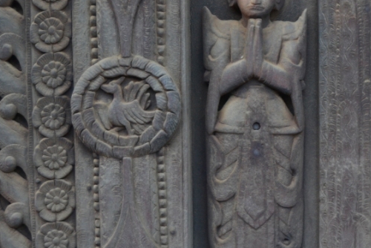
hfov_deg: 22.9
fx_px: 887
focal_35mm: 86
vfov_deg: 15.9
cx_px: 345
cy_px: 110
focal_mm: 28
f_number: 4
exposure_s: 1/125
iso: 800
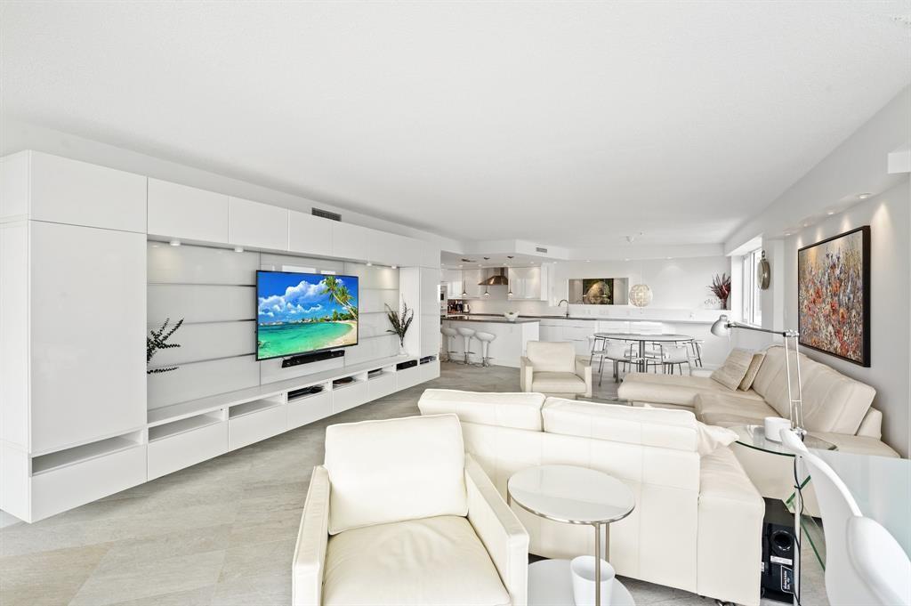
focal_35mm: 17
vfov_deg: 70.3
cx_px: 456
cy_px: 303
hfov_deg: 93.3
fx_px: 430
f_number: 8
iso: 200
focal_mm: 17
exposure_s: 1/15
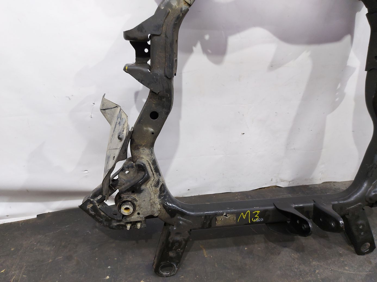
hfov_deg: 71.6
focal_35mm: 24
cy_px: 141
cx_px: 188
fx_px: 261
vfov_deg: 56.8
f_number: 1.8
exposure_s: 1/50
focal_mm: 5.23
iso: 200
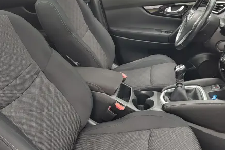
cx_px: 103
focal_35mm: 35
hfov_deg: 54.3
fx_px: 219
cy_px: 87
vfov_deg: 37.8
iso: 113
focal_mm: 5.56
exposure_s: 1/50
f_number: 1.8
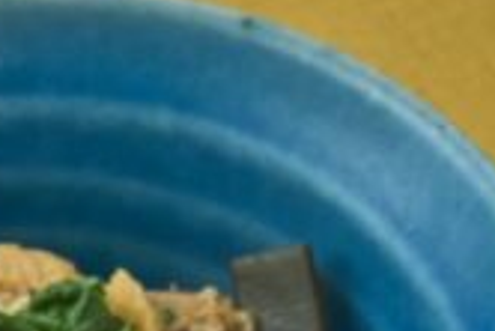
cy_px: 547
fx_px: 5931
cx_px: -808
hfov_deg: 4.6
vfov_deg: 3.2
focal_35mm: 431
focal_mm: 70
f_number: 20
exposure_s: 1/100
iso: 800
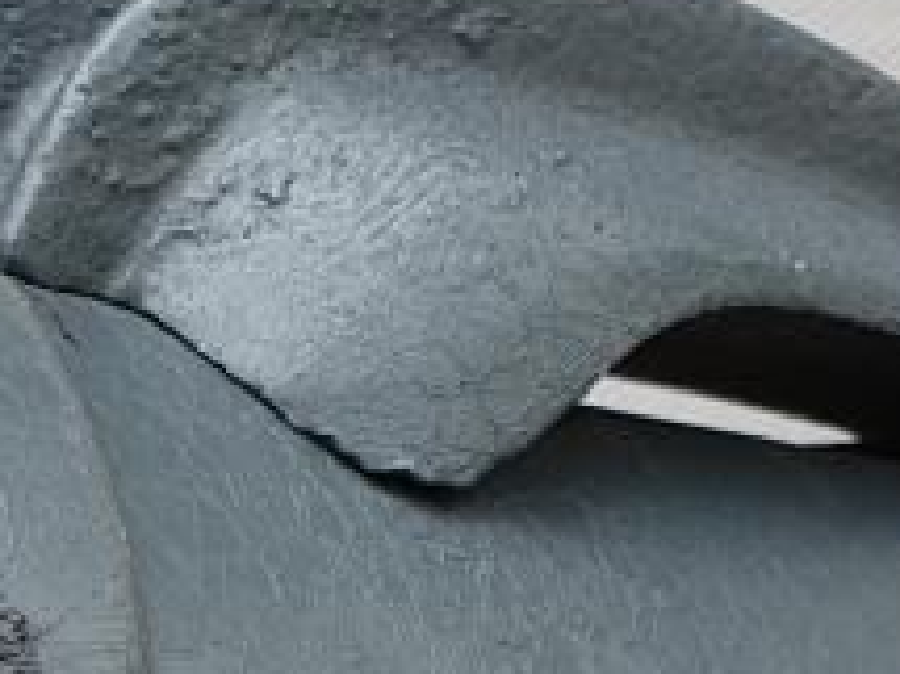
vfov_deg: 10.8
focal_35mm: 124
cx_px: -42
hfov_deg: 15.5
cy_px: 1411
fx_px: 3222
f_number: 2.4
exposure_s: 1/126
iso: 50
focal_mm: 4.3
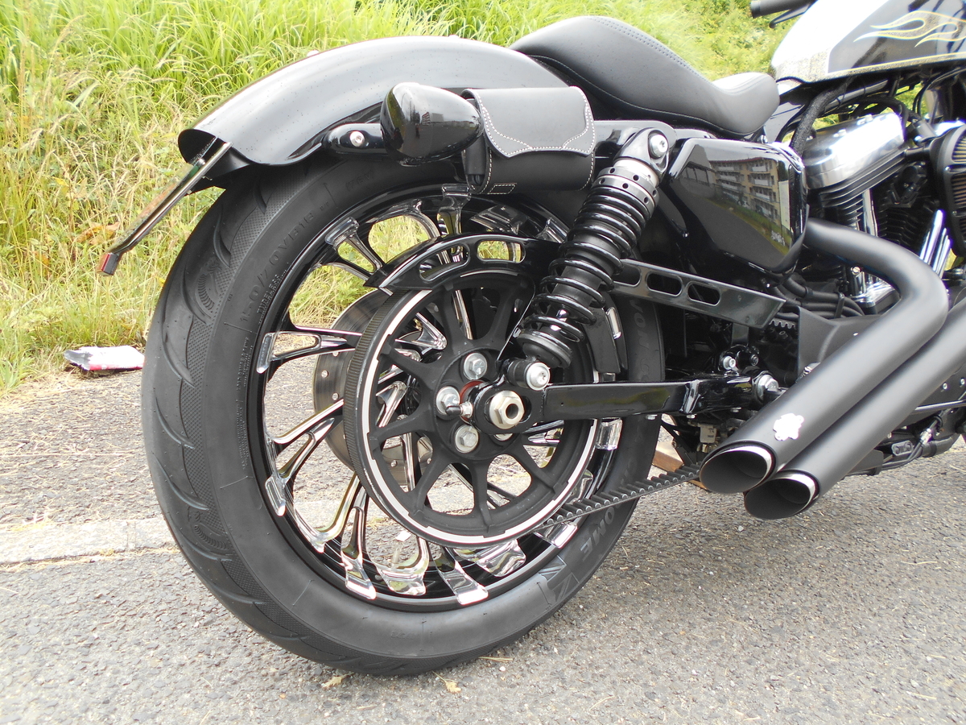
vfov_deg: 53.1
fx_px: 726
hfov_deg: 67.3
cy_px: 362
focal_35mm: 26
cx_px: 483
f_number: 3.2
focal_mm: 4.6
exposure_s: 1/125
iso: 80
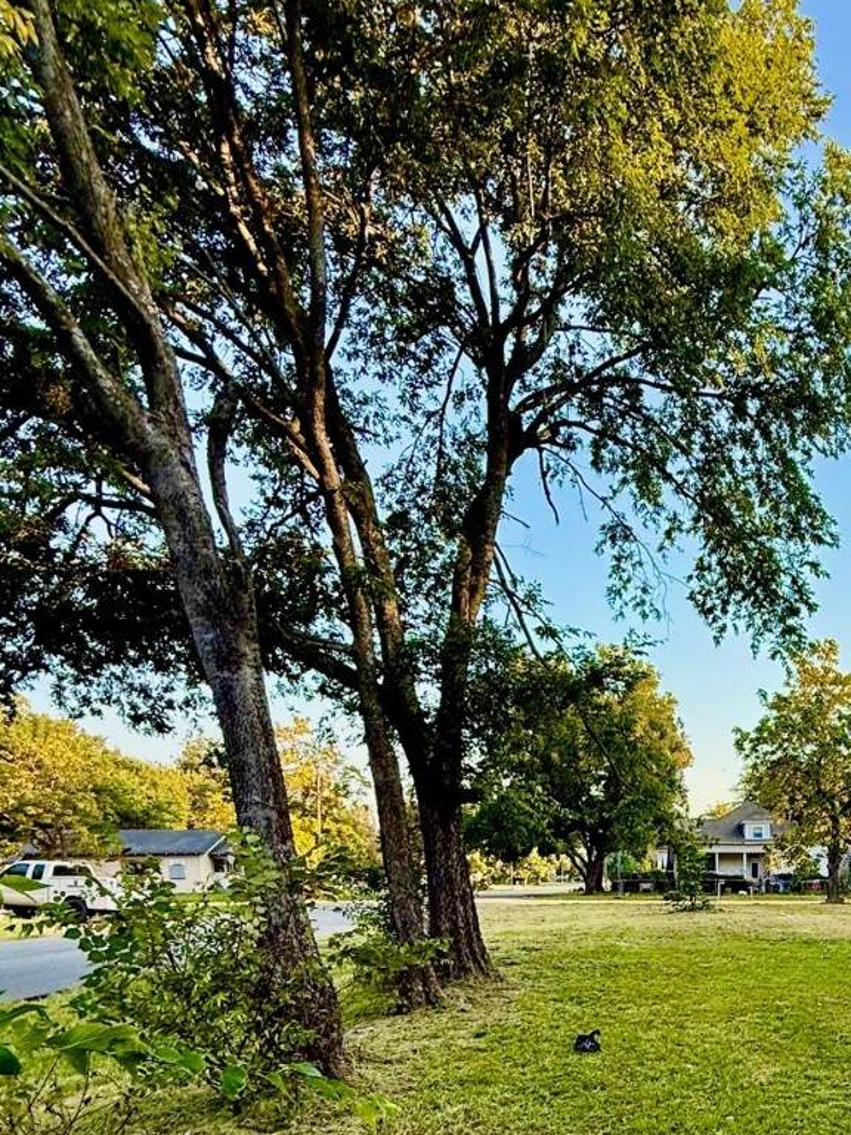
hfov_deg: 44.2
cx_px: 804
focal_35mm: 28
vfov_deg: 57.4
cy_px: 950
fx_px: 918
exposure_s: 1/333
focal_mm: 2.22
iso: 64
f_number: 2.2
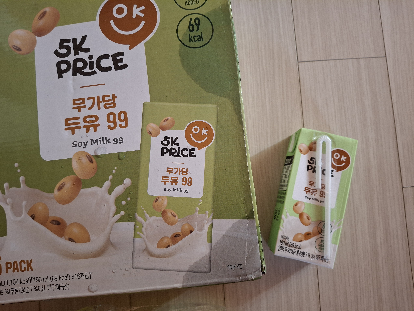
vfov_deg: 54.9
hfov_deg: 69.4
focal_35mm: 25
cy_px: 156
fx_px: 299
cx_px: 207
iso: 250
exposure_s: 1/33
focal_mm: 4.69
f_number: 1.8
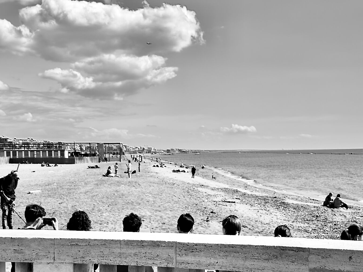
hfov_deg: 31.2
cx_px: 196
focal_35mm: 62
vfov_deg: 23.5
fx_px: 650
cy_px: 189
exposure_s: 1/8264
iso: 64
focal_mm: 6.76
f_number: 1.78
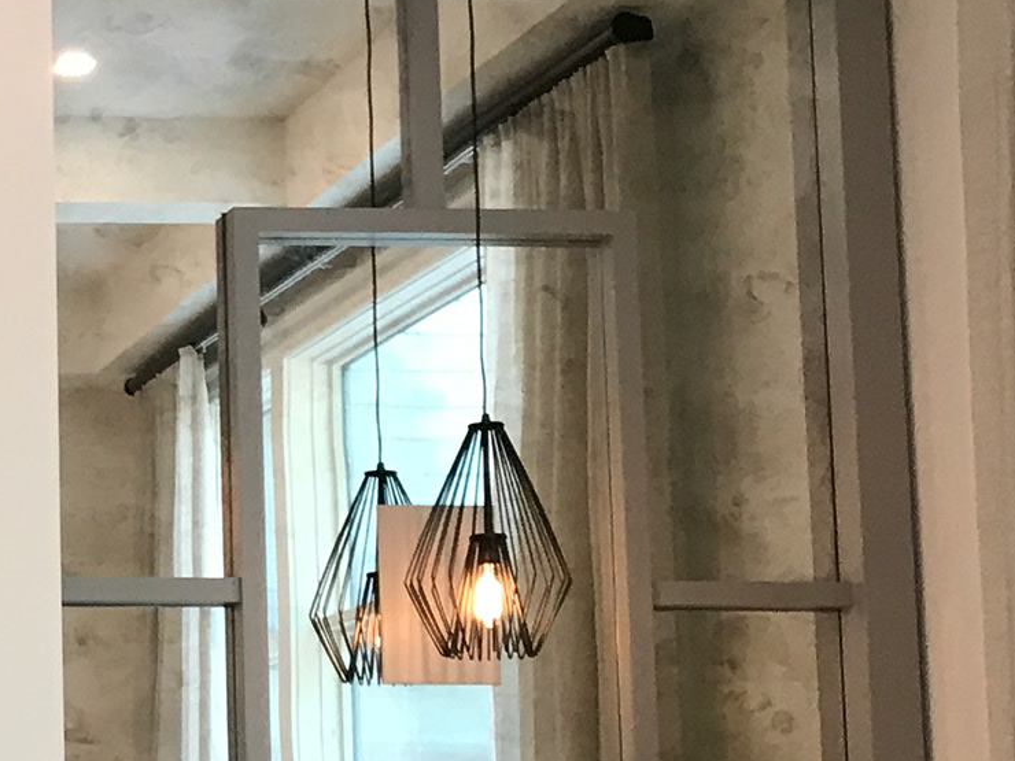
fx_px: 3108
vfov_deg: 13.9
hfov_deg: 16.1
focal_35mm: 106
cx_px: -720
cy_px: 635
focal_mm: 3.99
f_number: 1.8
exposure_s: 1/24
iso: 40
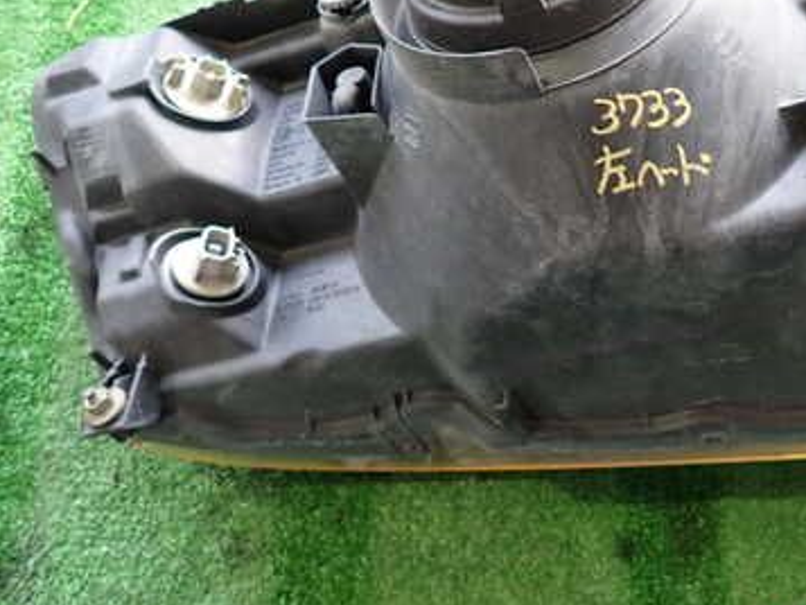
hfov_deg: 43.4
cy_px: 163
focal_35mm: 42
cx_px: 603
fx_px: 978
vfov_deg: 33.8
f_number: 2
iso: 200
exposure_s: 1/50
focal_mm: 4.5
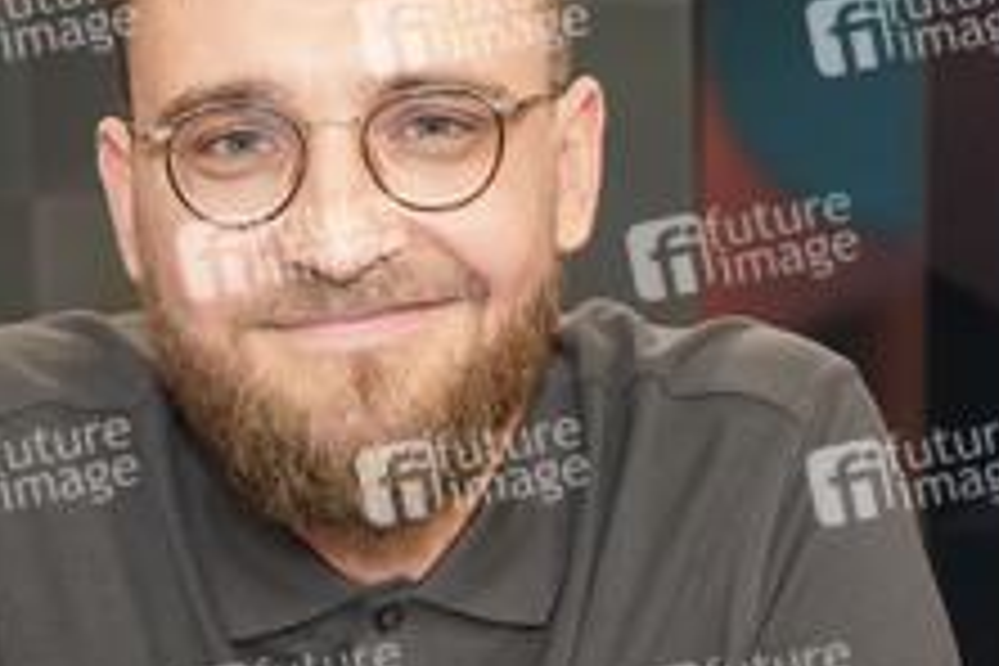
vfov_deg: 20.9
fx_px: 1804
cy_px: 360
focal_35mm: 65
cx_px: 353
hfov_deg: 30.8
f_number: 5
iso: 2000
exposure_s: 1/160
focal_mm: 32
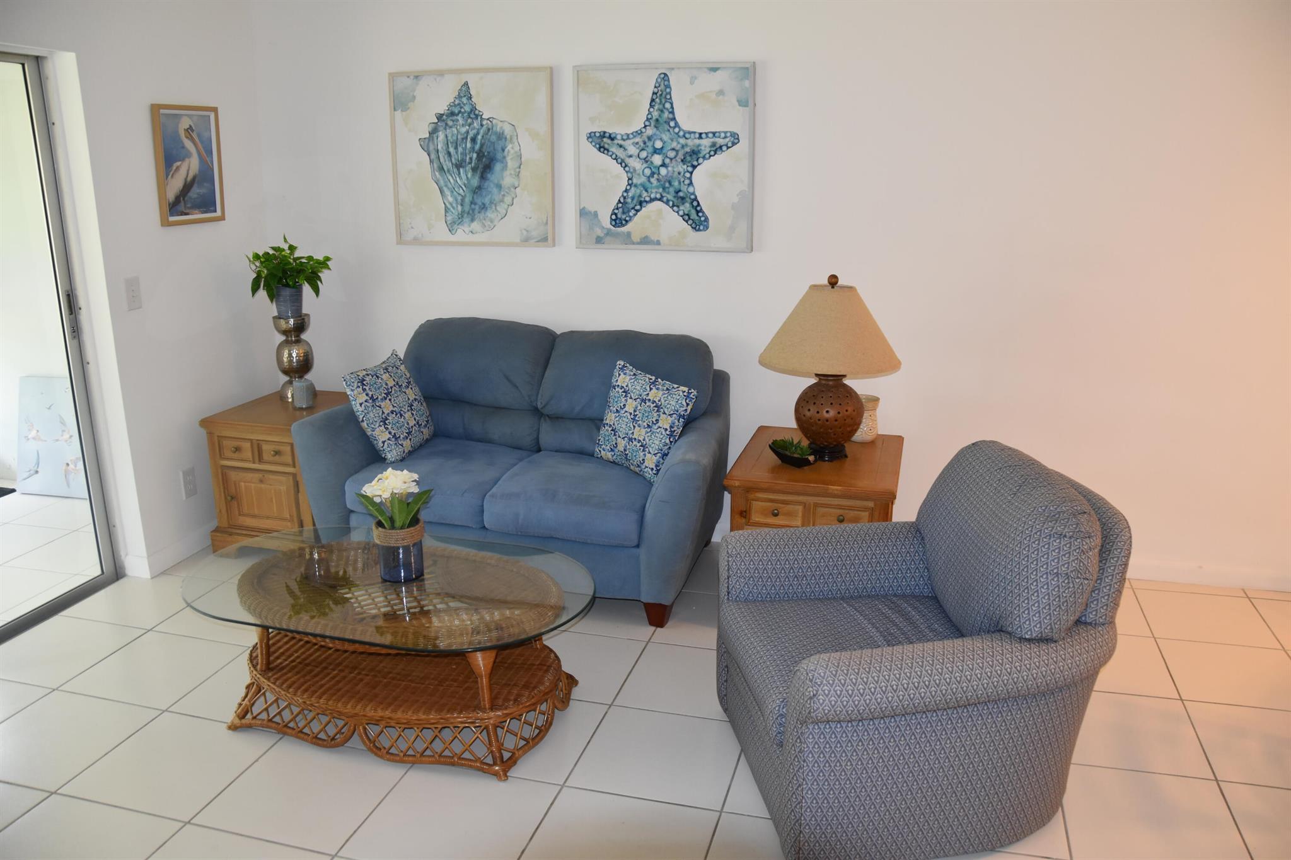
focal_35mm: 27
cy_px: 430
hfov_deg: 67.4
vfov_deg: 47.9
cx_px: 646
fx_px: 968
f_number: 4.5
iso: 800
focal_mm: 18
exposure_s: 1/80
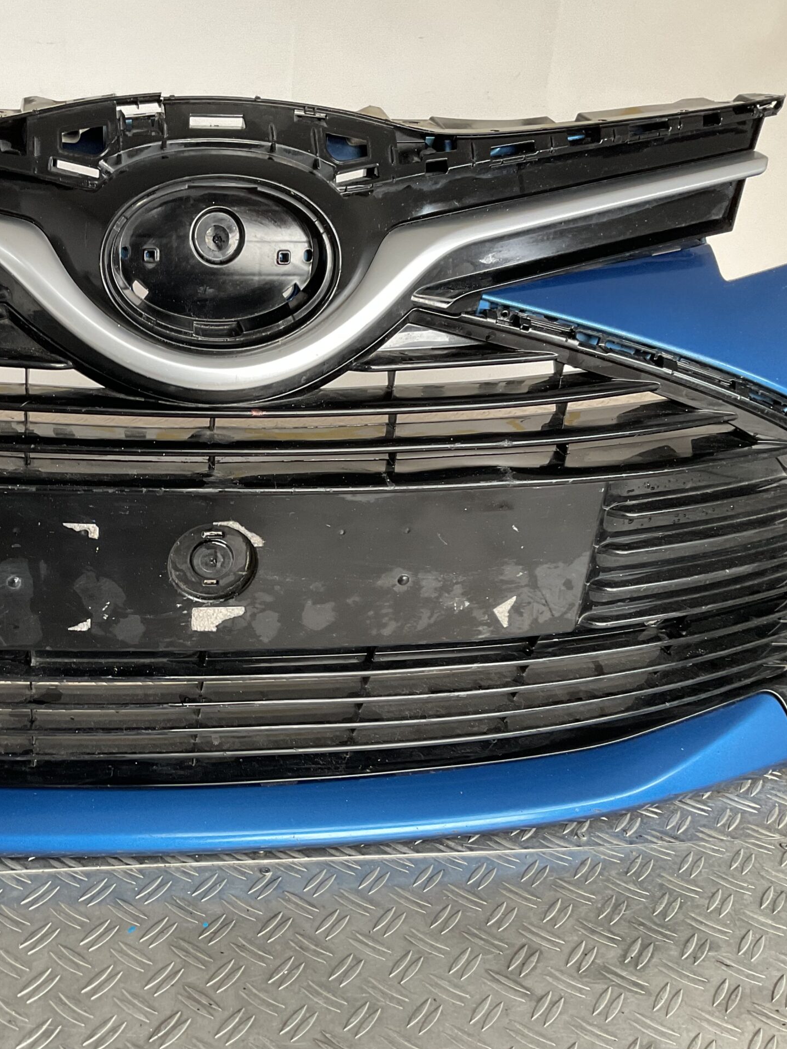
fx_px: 1182
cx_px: 175
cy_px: 527
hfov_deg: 35.8
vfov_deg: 47.9
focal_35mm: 39
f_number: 1.8
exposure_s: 1/50
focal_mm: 3
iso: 100
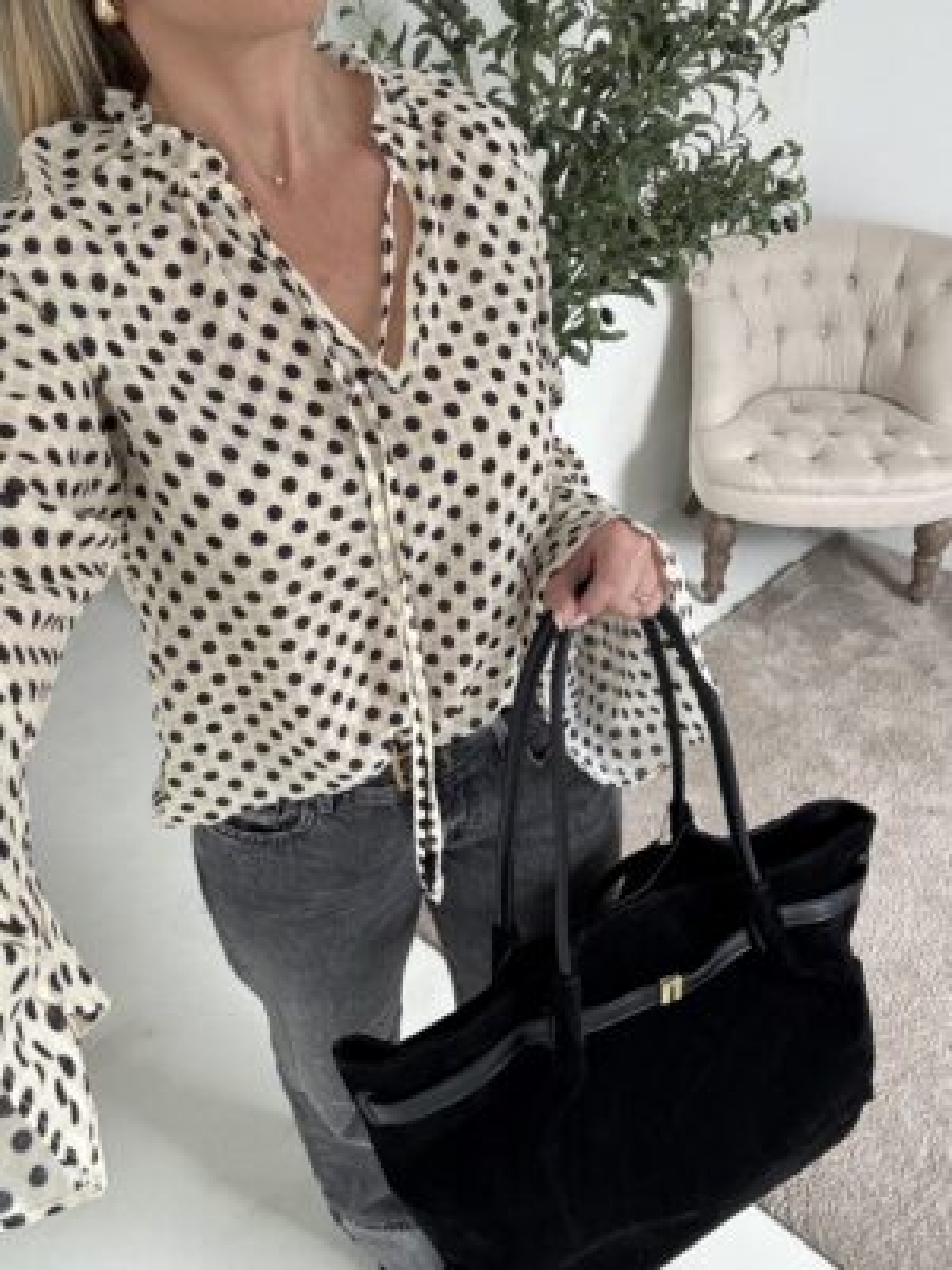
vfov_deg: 60.0
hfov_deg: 46.8
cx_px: 476
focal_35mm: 30
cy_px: 635
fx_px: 1100
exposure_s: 1/60
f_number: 1.9
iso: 160
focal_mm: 2.69
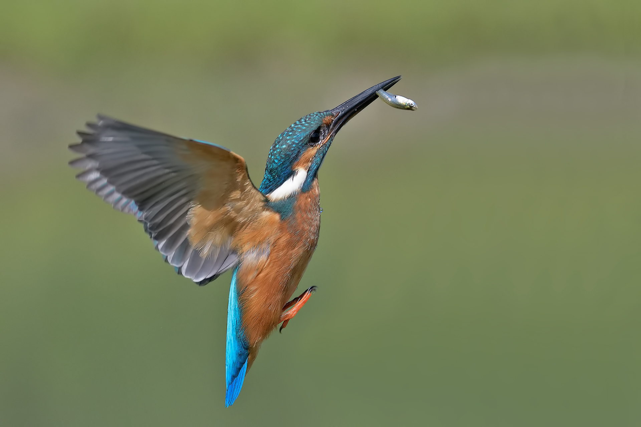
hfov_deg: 5.5
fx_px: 6677
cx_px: 320
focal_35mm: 375
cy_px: 214
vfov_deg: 3.7
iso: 2000
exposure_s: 1/3200
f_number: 10
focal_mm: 250
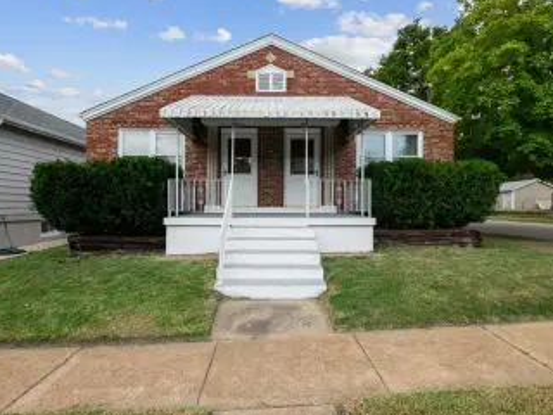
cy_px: 213
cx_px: 273
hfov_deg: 87.8
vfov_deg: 71.6
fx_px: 288
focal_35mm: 18
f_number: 5.6
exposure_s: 1/640
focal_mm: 10
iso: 800
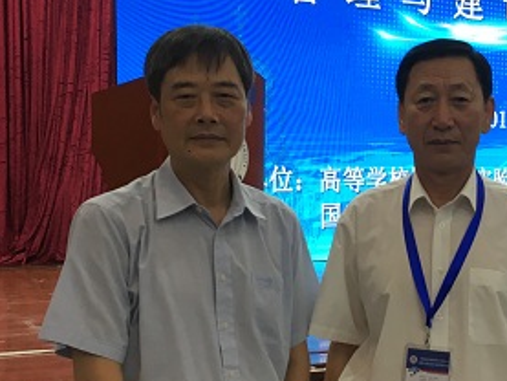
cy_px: 203
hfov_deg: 28.1
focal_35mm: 67
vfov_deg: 21.9
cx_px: 432
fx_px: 982
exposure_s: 1/33
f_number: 2.2
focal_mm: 4.15
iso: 64
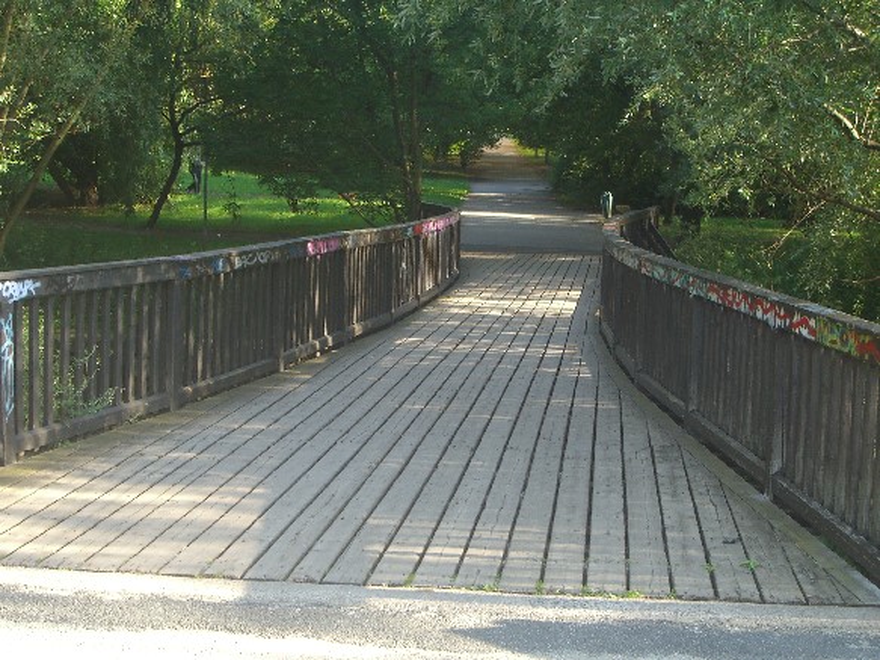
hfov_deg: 28.6
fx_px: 1728
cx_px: 440
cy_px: 330
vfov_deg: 21.6
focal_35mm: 68
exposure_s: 1/125
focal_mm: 14.2
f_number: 4
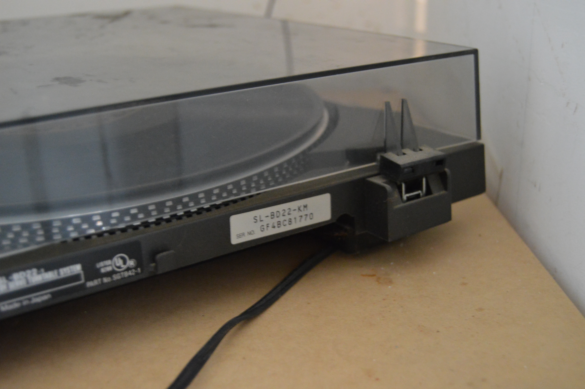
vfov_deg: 28.0
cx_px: 292
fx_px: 779
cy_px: 194
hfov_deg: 41.1
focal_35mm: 48
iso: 3200
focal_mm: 32
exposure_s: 1/5
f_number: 4.5
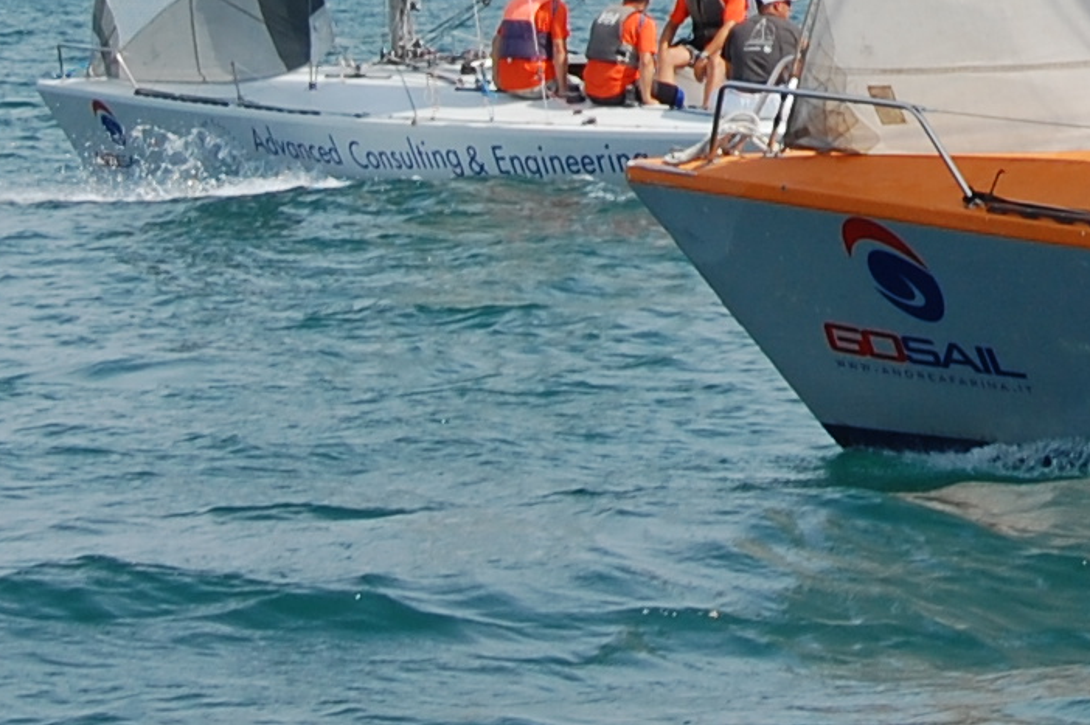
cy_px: -604
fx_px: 8169
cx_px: 1222
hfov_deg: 7.6
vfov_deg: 5.0
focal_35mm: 270
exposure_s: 1/400
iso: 200
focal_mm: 42
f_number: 10
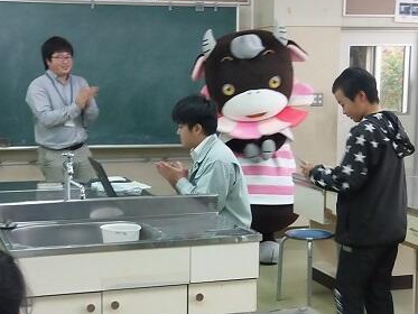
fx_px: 833
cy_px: 169
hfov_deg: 28.2
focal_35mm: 69
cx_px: 213
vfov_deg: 21.3
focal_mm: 10.7
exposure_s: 1/30
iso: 400
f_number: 4
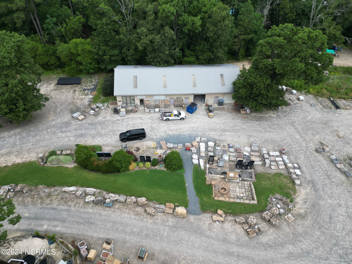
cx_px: 176
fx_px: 244
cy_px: 132
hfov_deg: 71.6
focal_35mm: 24
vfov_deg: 56.8
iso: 100
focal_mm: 6.72
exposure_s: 1/1500
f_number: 1.7
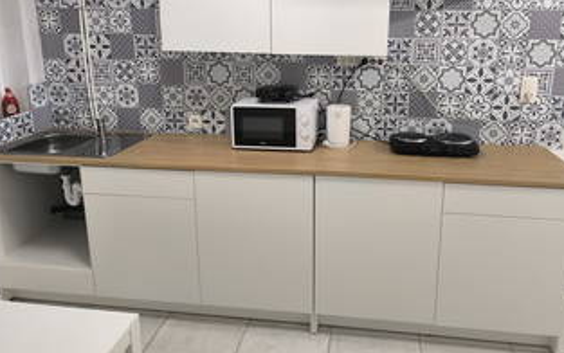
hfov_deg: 66.3
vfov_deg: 44.1
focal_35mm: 28
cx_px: 308
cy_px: 124
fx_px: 431
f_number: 1.65
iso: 500
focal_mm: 6.14
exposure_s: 1/100
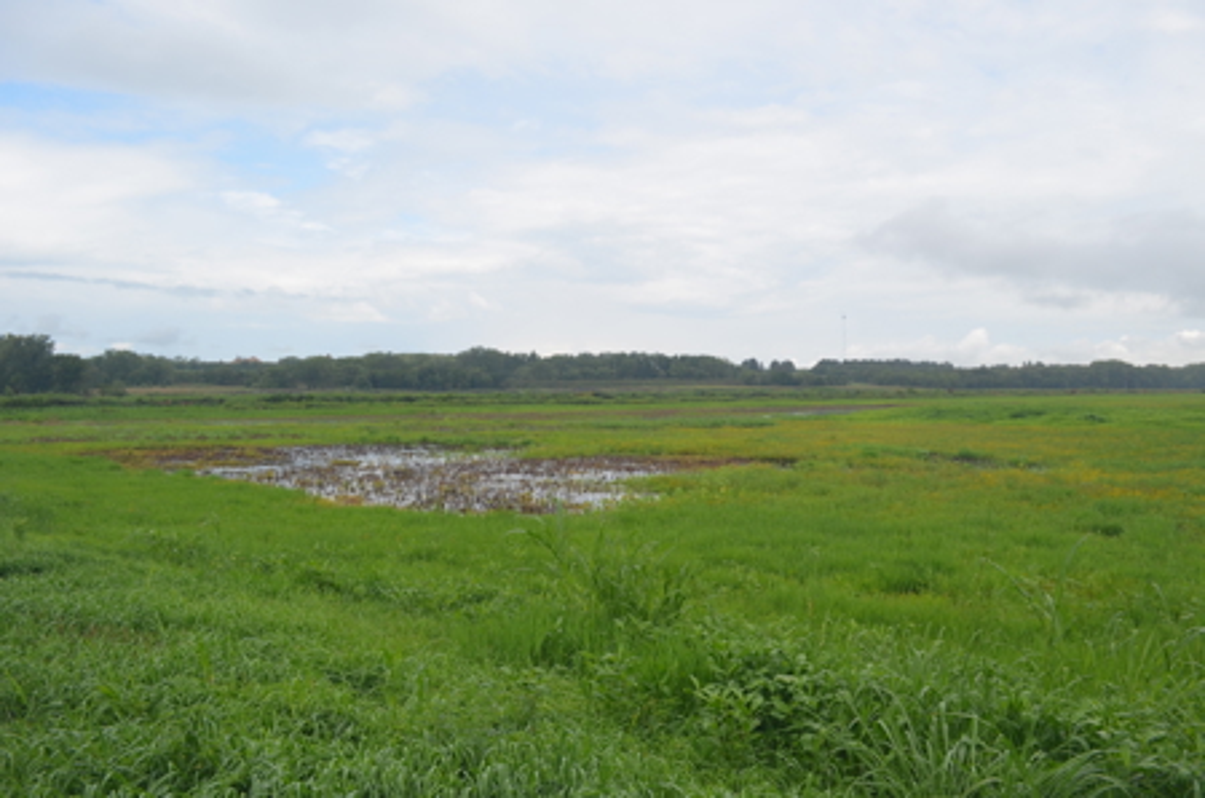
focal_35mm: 27
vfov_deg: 47.7
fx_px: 902
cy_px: 399
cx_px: 602
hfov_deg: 67.5
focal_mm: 18
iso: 140
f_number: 8
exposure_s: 1/250
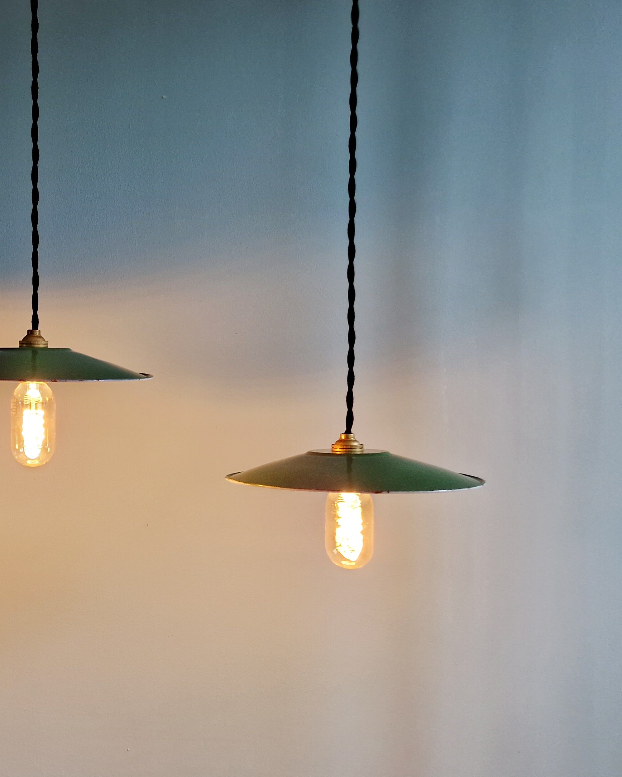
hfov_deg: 37.7
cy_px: 399
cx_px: 34
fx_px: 828
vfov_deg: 50.3
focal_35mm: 36
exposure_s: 1/100
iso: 160
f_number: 1.8
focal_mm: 5.4
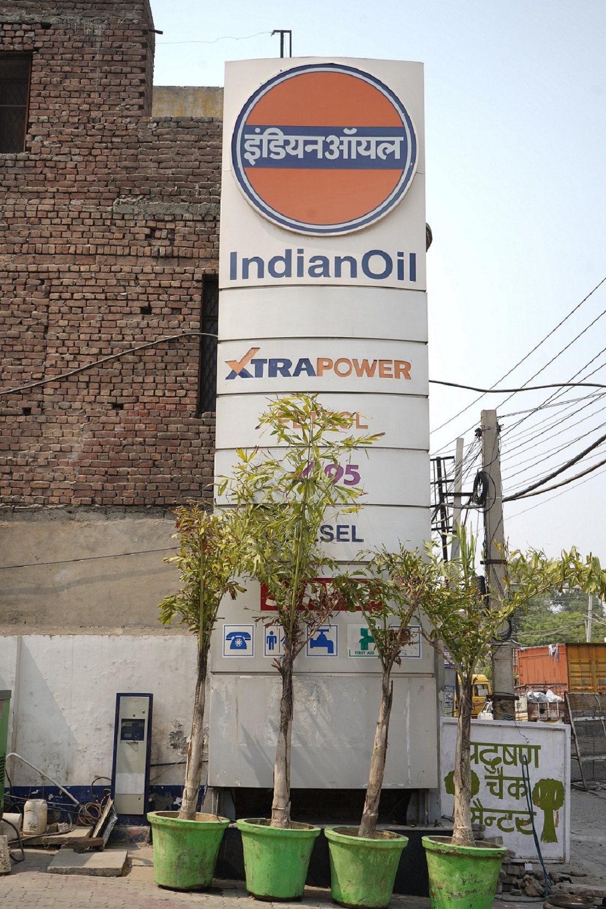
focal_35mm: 39
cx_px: 303
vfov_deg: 49.6
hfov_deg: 34.2
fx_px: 985
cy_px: 454
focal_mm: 39
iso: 64
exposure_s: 1/100
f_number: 8
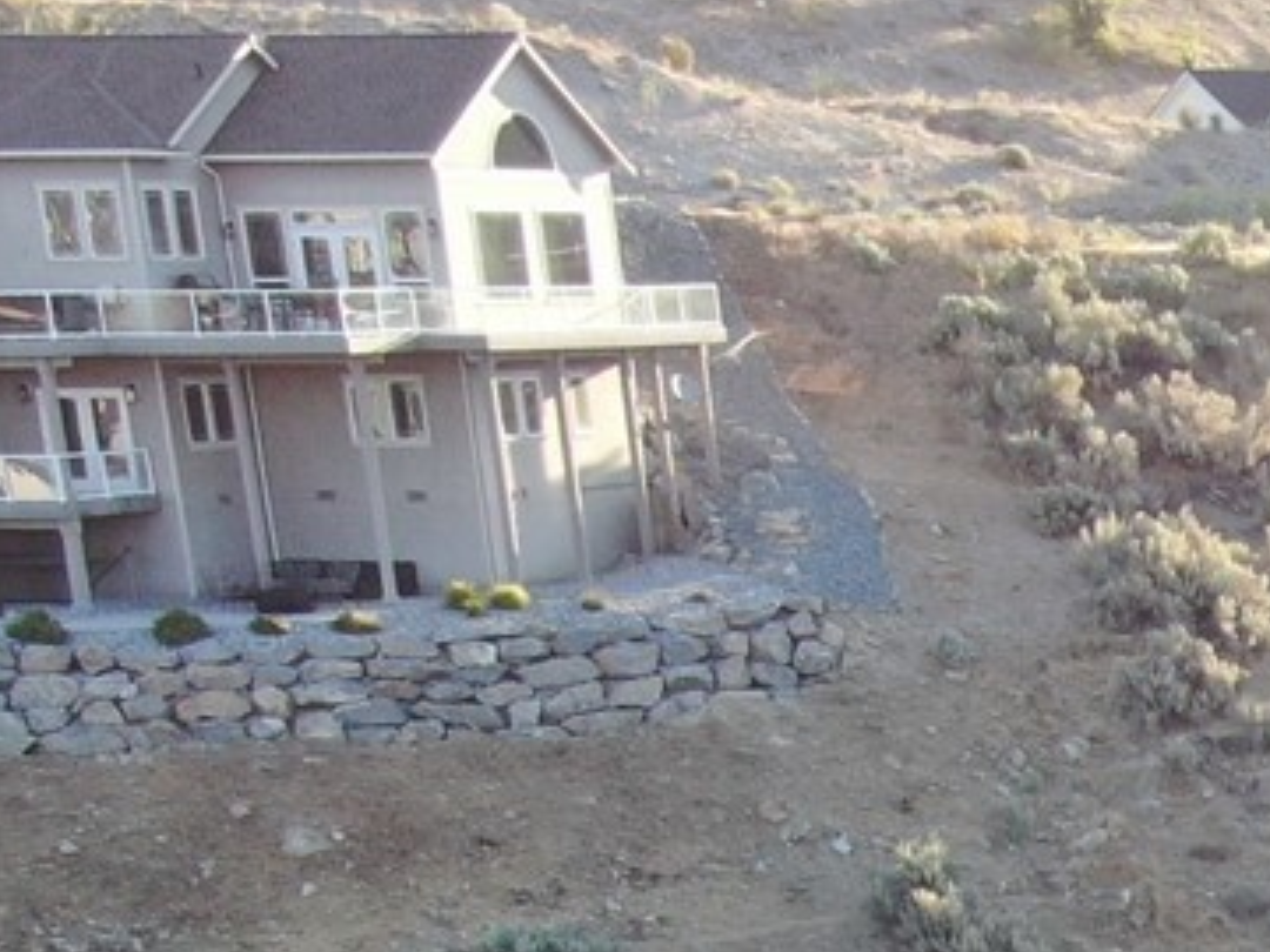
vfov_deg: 10.7
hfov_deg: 13.1
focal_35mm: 129
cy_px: 1784
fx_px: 4733
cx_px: 2618
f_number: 3
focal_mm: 5.11
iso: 100
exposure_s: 1/200
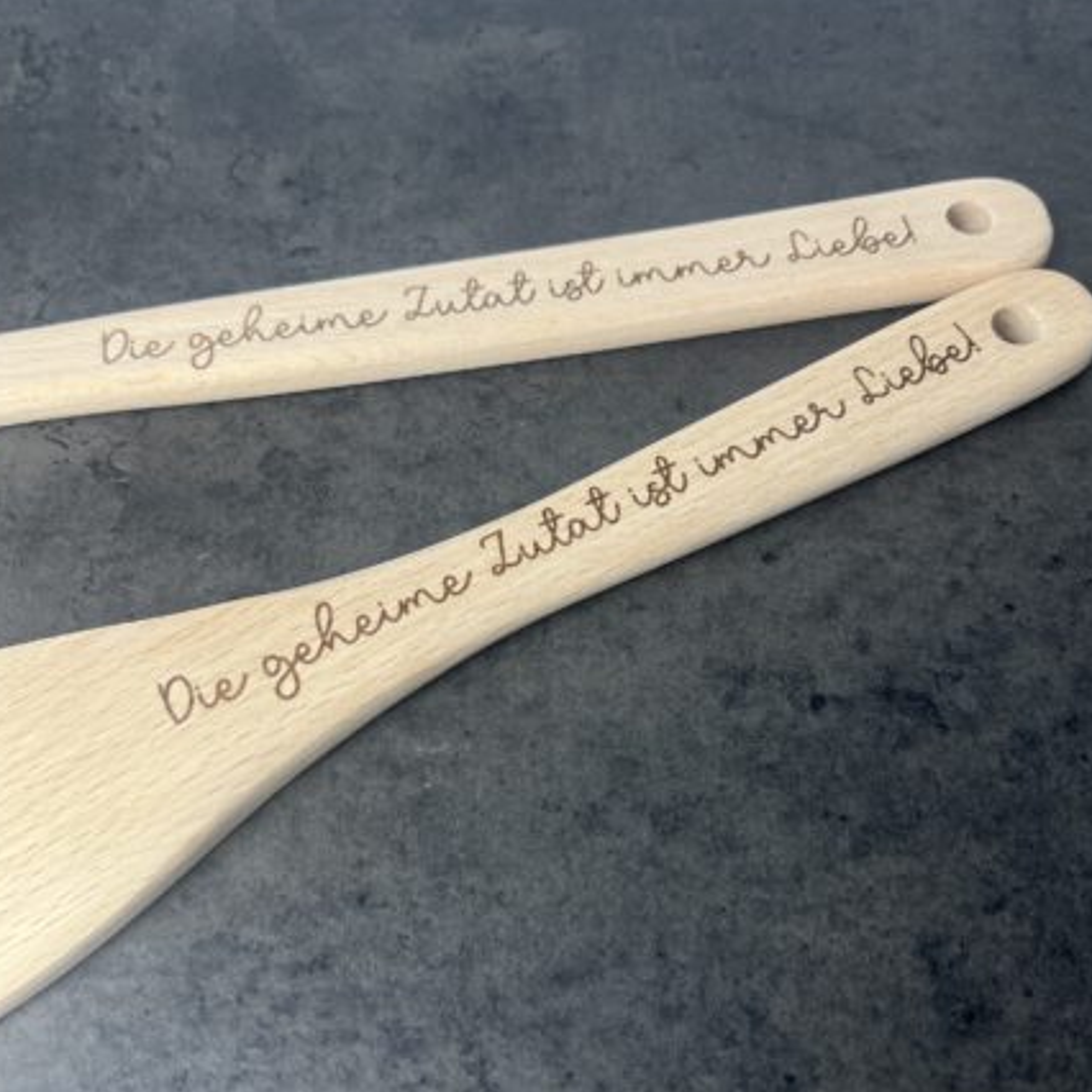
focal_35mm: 36
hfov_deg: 46.0
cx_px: 525
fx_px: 1285
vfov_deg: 46.0
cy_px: 581
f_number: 1.5
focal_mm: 5.7
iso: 64
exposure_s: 1/100
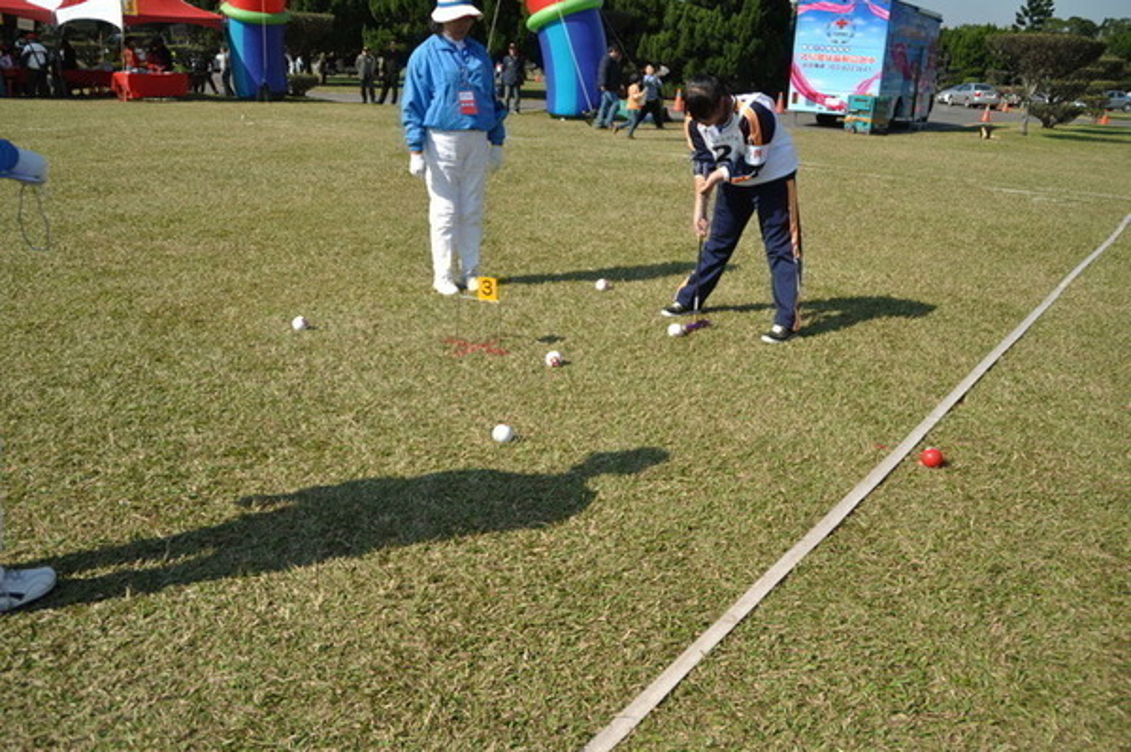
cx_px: 566
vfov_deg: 39.9
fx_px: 1036
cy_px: 376
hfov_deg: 57.3
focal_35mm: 33
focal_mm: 22
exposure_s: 1/1250
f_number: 3.5
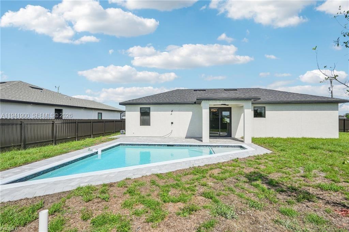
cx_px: 174
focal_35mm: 16
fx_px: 155
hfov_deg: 96.8
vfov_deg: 73.7
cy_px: 116
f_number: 8
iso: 400
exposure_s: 1/2000
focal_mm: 16
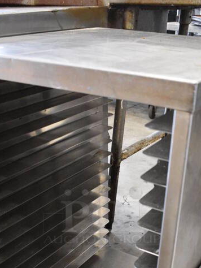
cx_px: 103
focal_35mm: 50
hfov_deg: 29.1
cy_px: 216
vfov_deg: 36.8
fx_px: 387
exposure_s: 1/125
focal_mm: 18
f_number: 3.5
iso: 3200
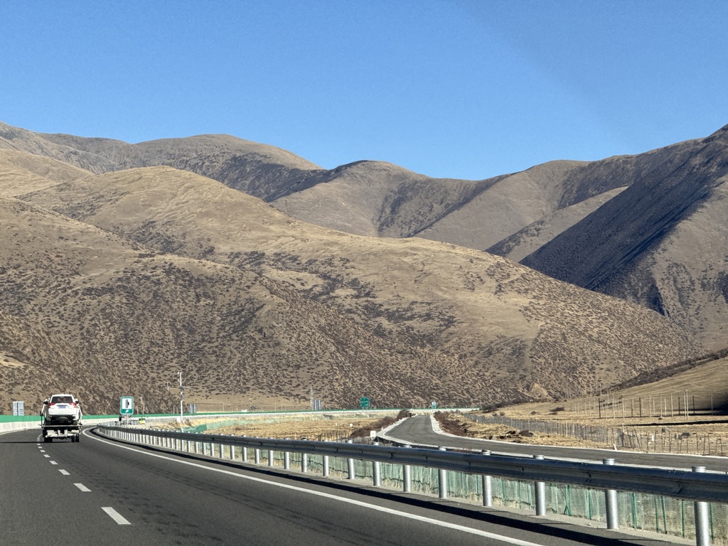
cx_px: 364
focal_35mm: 120
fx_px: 2524
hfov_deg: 16.4
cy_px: 273
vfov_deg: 12.3
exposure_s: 1/914
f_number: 2.8
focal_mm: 15.66
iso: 50
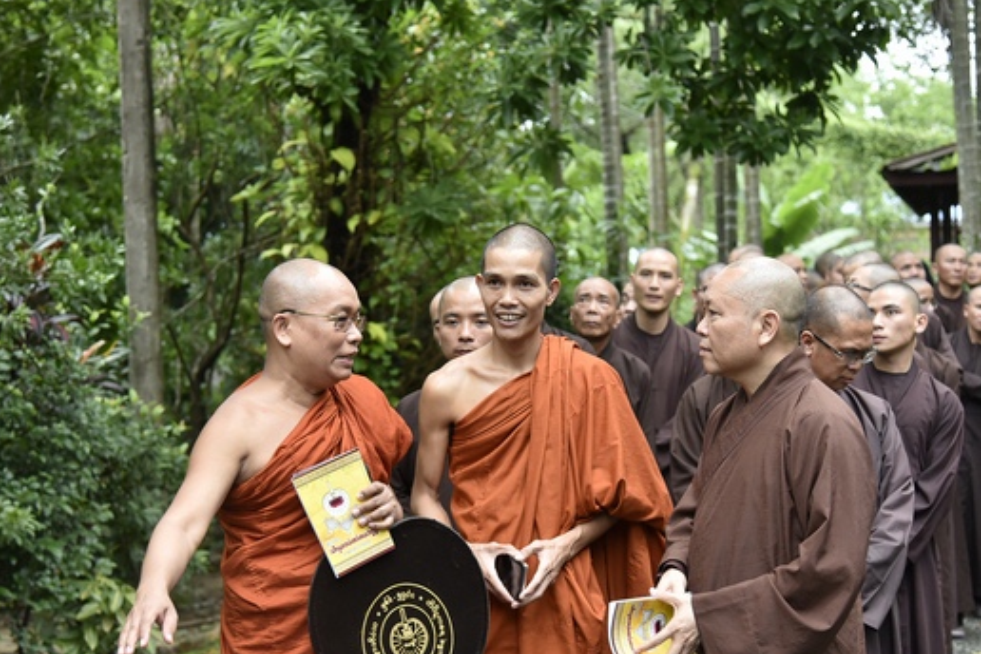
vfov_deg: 21.5
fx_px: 1717
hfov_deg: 31.9
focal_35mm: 63
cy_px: 394
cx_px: 451
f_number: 4
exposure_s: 1/200
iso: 500
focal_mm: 50
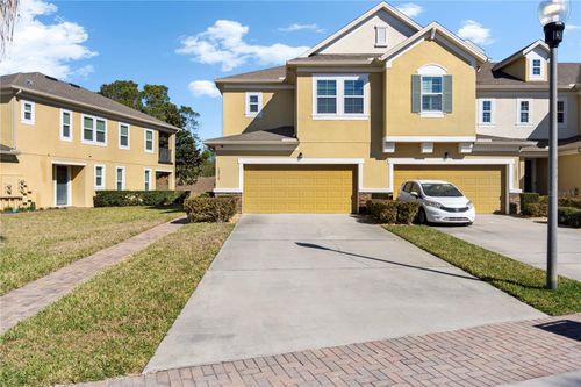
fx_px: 411
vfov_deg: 50.4
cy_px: 194
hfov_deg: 70.5
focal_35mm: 26
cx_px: 290
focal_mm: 17
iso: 100
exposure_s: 1/500
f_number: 9
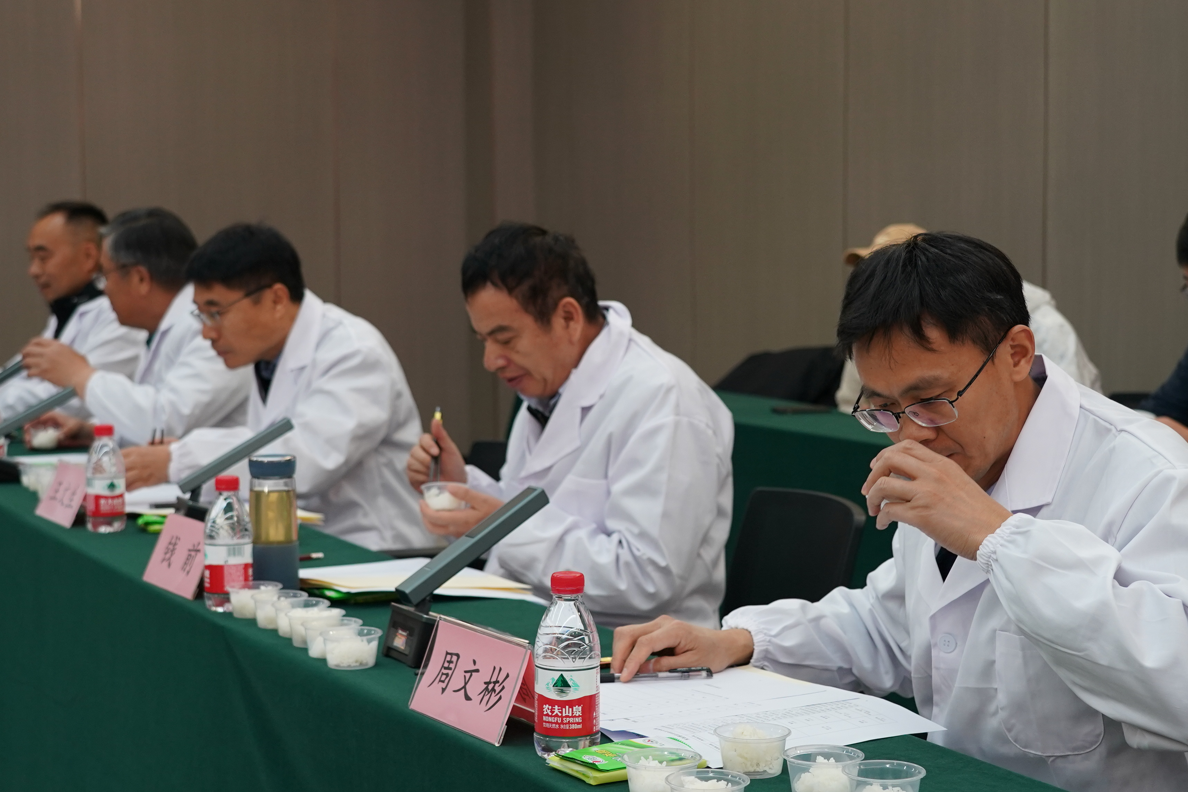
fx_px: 2079
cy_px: 421
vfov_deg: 21.6
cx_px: 657
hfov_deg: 31.9
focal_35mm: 63
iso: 1000
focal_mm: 37
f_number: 4
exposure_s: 1/160
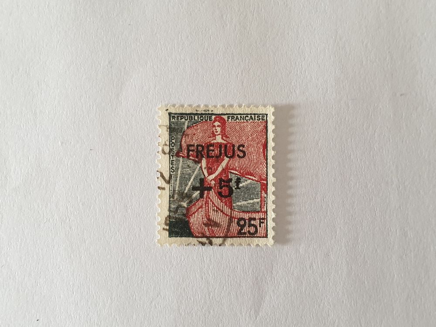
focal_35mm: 26
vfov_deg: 53.1
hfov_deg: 67.3
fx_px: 327
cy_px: 164
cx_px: 218
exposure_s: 1/50
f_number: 2.4
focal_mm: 4.3
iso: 250
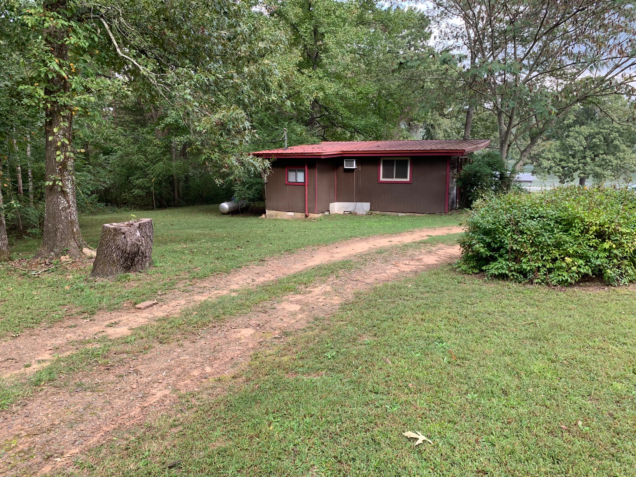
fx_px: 478
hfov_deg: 67.3
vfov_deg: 53.1
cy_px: 238
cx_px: 318
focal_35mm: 26
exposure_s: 1/216
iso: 25
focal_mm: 4.25
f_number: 1.8
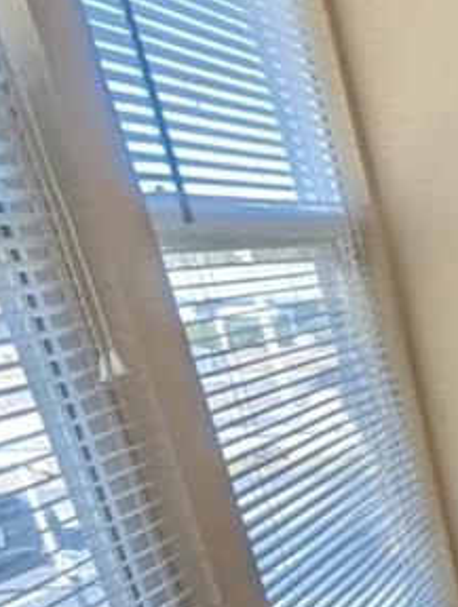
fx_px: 879
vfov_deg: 36.3
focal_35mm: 50
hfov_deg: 19.4
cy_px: 516
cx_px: 879
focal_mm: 2.02
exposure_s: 1/163
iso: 47
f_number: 1.7
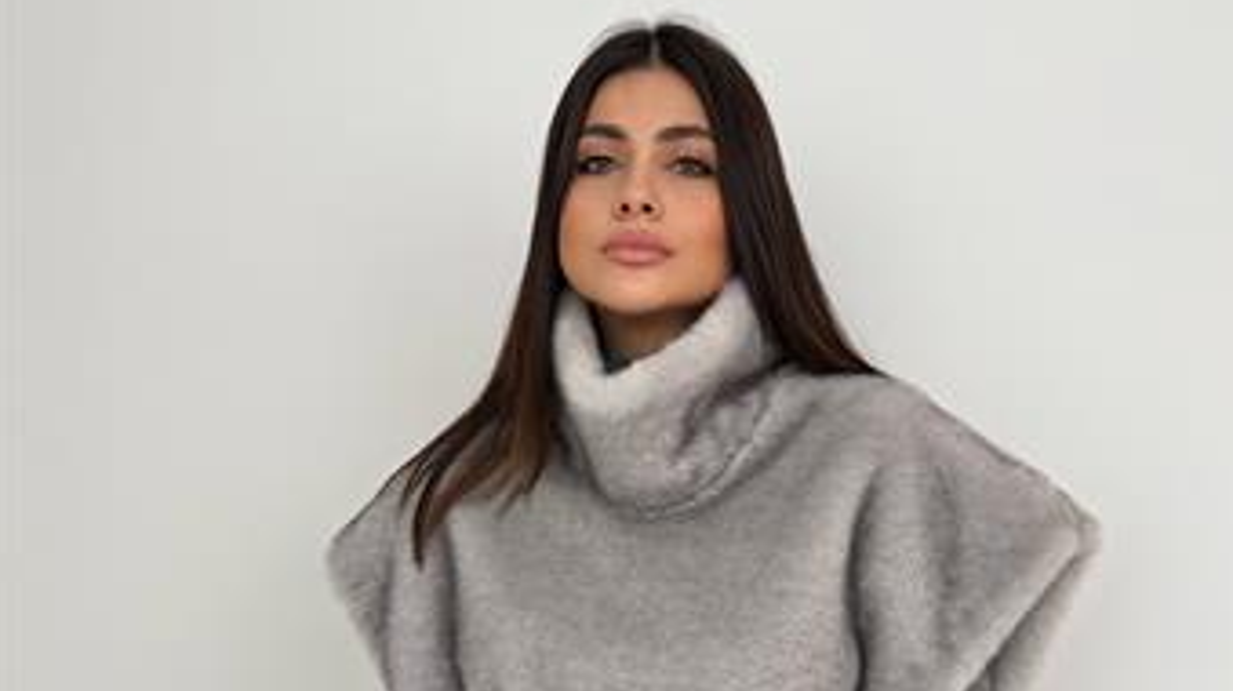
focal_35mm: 36
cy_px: 556
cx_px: 633
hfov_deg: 55.3
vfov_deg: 31.9
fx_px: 1176
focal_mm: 6.76
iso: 80
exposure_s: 1/372
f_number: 1.78
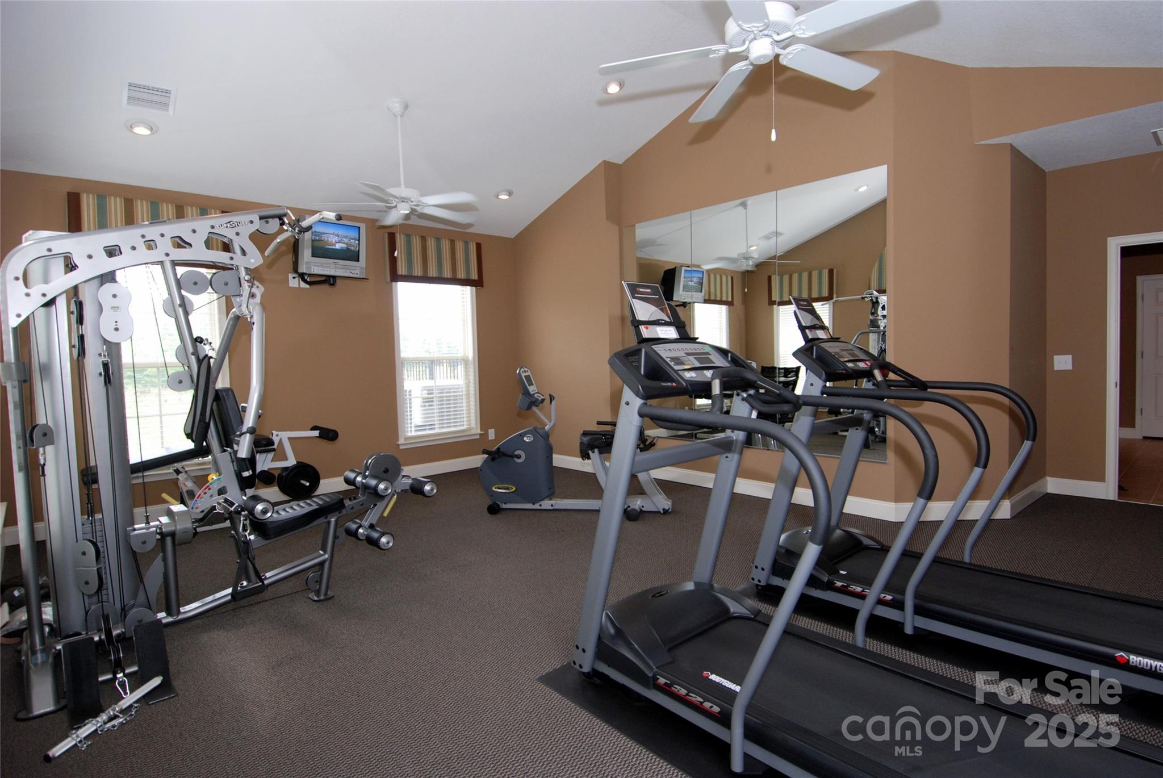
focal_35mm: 18
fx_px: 582
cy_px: 389
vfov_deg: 67.5
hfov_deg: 89.9
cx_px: 582
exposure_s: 1/100
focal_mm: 12
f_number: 5.6
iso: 400
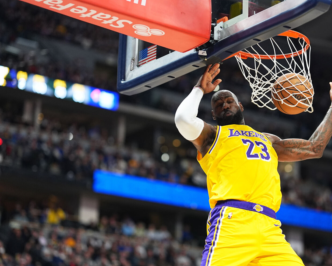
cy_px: 133
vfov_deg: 13.5
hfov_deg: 16.8
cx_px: 213
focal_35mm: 114
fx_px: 1120
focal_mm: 85
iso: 1600
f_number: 1.6
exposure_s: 1/2000
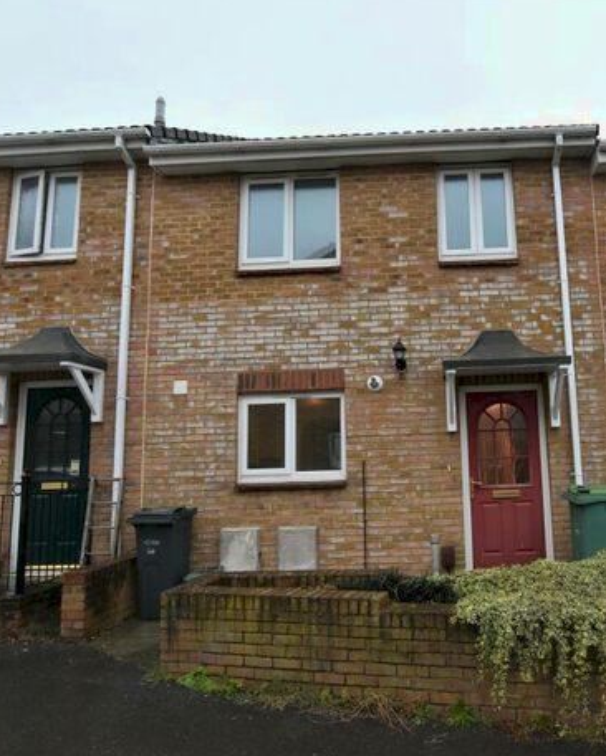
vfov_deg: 70.9
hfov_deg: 57.3
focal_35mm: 24
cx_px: 429
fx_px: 531
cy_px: 378
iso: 400
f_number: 4.5
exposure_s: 1/100
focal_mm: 11
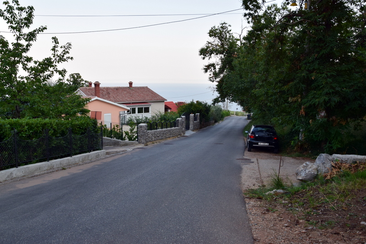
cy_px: 122
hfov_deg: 59.5
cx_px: 183
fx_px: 320
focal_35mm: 32
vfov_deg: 41.7
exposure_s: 1/160
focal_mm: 21
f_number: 10
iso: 400
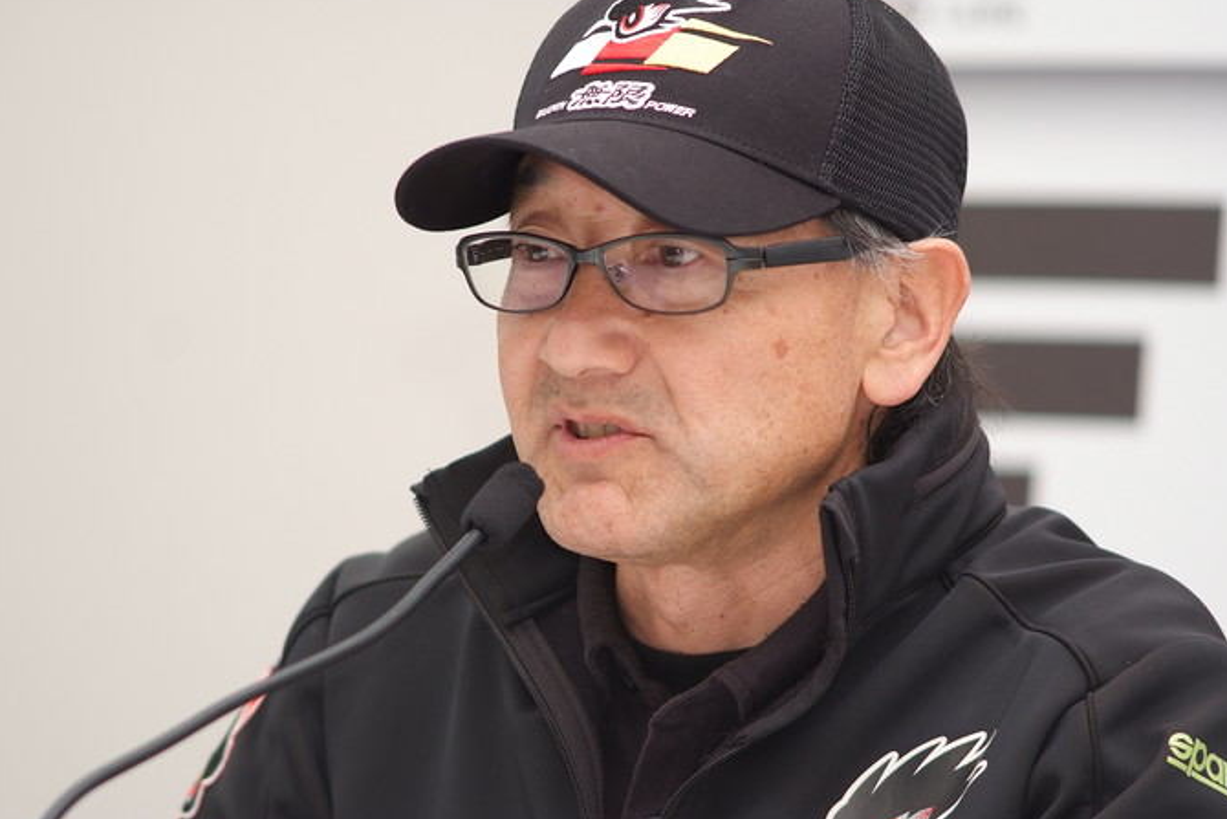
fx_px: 9886
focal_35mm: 290
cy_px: 412
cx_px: 592
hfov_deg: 7.1
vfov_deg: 4.7
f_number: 2.8
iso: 400
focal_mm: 180
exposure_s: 1/250
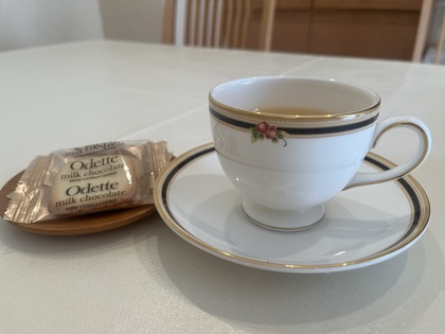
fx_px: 334
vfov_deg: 53.1
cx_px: 222
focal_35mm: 26
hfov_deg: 67.3
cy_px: 167
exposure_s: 1/120
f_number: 1.6
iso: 64
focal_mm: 5.1
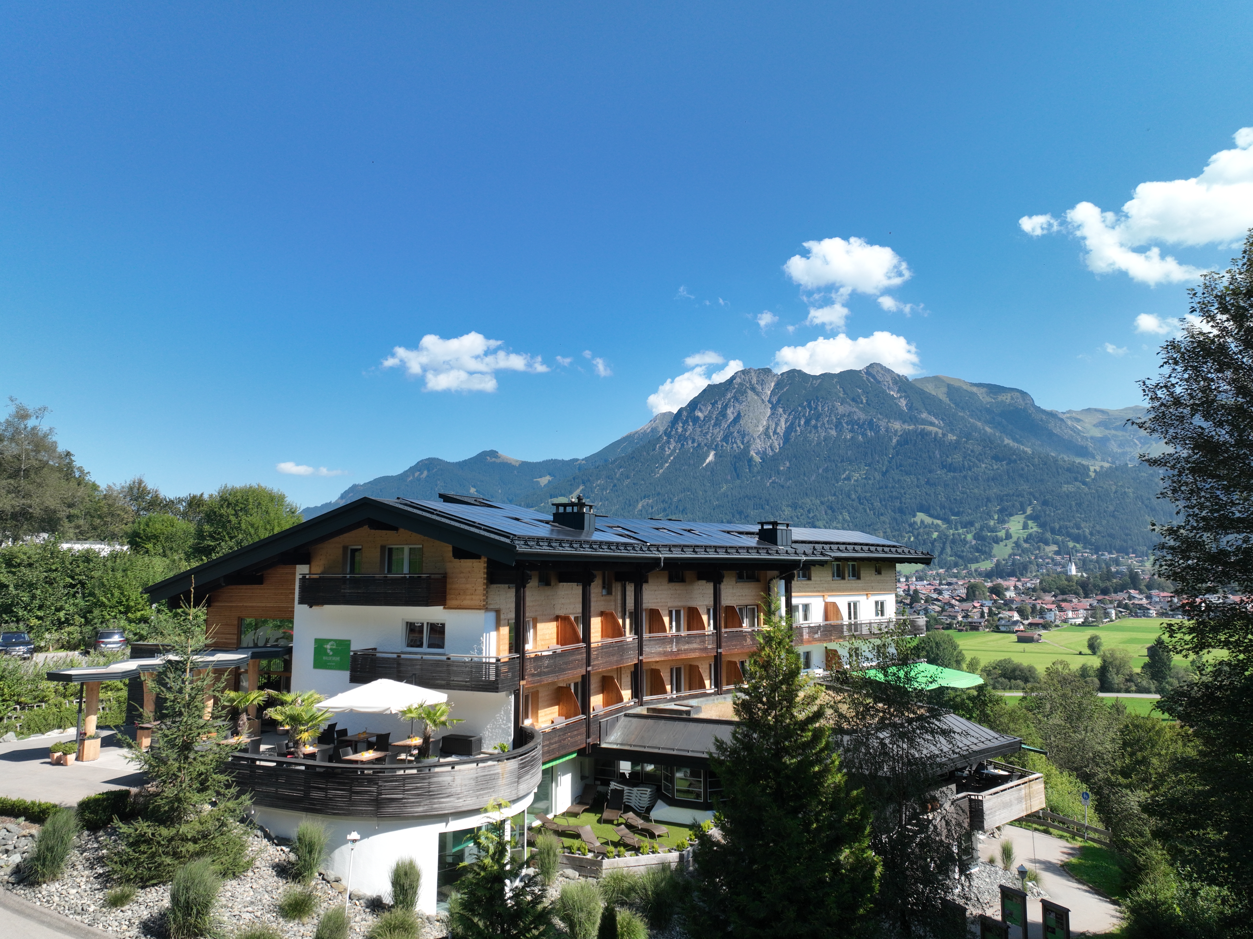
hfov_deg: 71.6
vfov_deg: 56.8
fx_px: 868
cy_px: 470
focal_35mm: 24
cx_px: 626
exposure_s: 1/1600
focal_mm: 12.29
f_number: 2.8
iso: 120
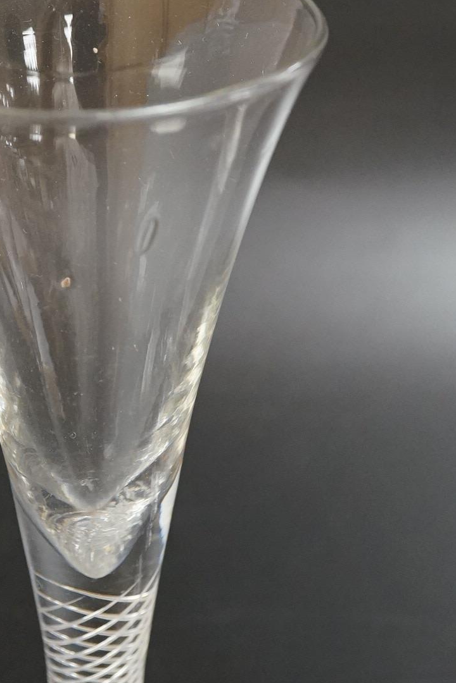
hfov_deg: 16.5
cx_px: 98
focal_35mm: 82
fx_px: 1558
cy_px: 326
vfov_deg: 24.8
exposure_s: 1/100
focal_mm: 30
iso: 2500
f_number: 9
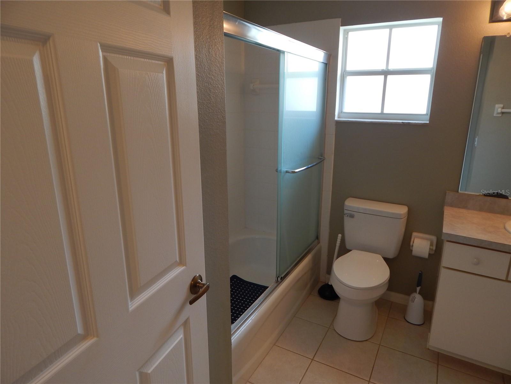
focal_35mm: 22
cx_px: 256
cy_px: 192
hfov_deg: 76.4
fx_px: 325
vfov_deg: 61.1
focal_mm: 4
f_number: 3
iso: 125
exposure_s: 1/30
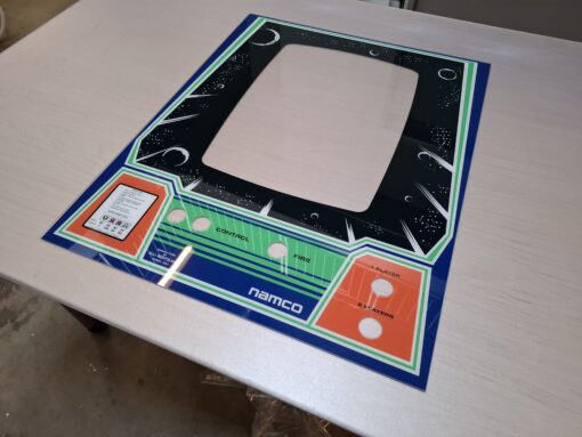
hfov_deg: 73.9
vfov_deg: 58.9
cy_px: 218
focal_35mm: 23
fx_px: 387
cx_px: 291
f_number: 1.8
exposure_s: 1/100
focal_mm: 5.54
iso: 250
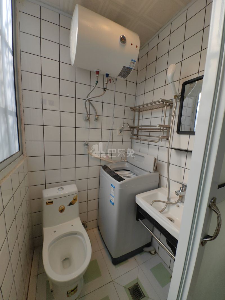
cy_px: 150
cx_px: 112
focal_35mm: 13
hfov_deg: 89.9
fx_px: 113
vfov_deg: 106.2
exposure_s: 1/577
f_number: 2.2
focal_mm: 1.95
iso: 50
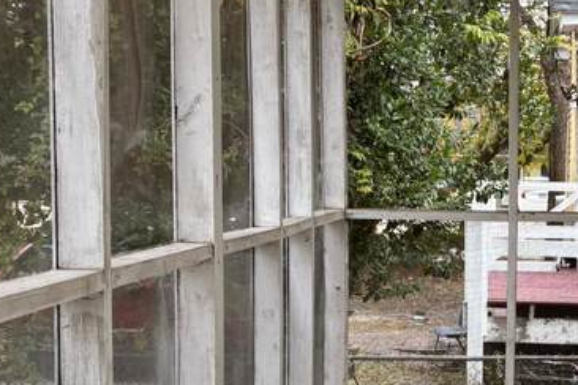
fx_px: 1140
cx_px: 545
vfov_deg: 19.1
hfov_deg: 27.2
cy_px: 289
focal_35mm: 71
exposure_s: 1/121
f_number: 1.6
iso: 50
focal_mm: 5.96
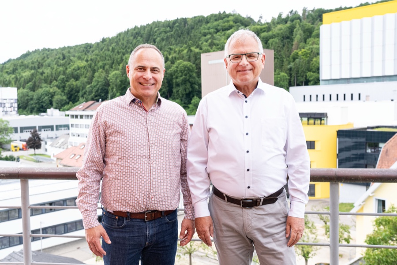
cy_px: 132
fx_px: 397
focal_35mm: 36
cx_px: 198
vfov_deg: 36.9
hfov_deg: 53.1
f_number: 5.6
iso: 640
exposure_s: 1/1600
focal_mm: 36
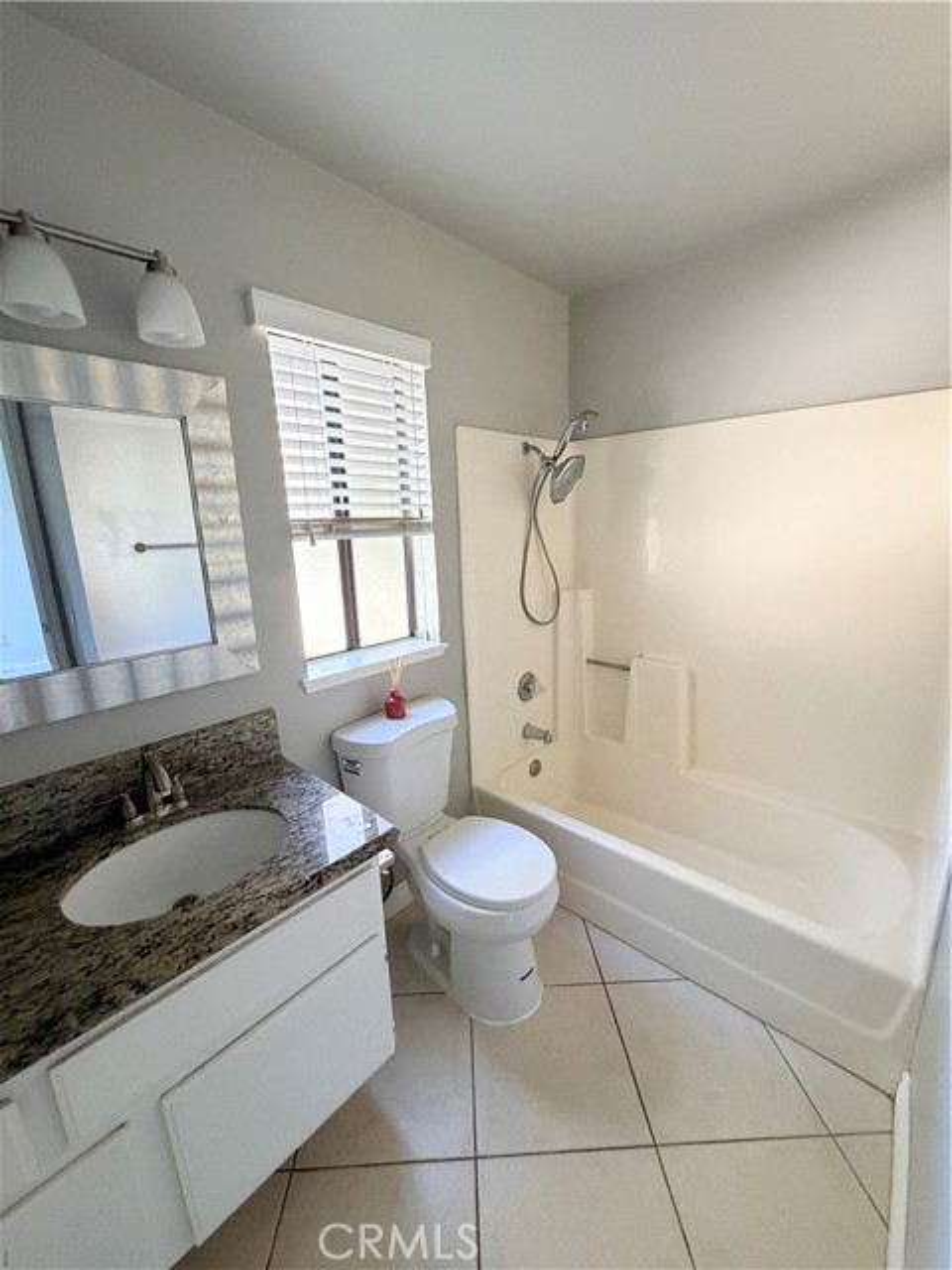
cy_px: 635
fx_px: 513
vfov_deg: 102.1
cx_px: 476
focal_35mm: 14
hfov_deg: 85.7
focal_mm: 2.22
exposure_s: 1/60
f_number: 2.2
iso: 500
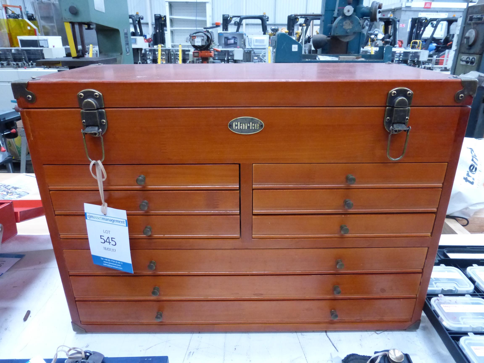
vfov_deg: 54.9
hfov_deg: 69.4
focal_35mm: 25
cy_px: 182
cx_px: 242
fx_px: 350
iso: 800
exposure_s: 1/60
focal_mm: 4.3
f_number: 3.3
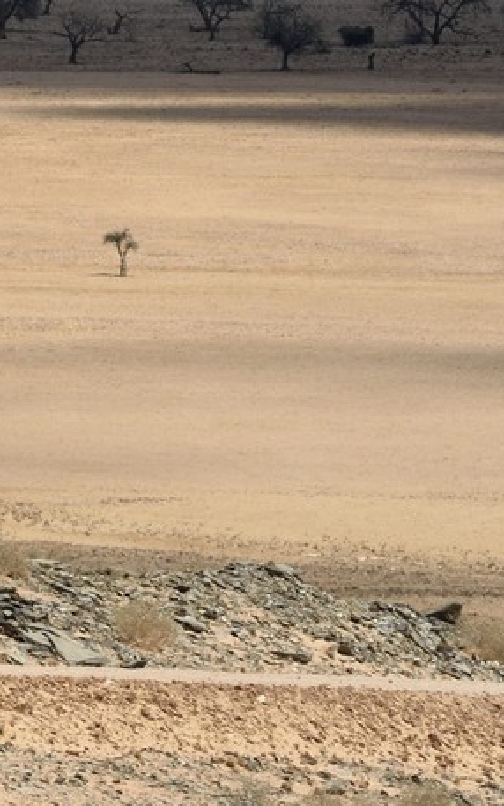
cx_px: -825
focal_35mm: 713
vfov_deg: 2.9
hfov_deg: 1.8
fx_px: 15655
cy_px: -90
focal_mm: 200
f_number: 16
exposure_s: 1/250
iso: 200
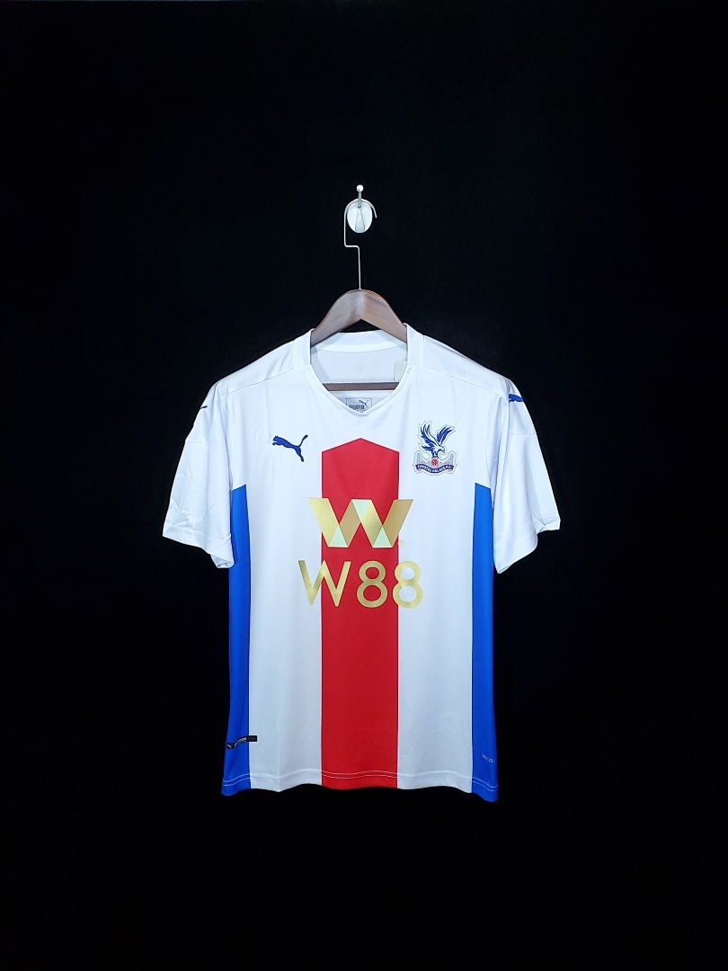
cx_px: 364
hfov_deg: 53.1
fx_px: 729
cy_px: 486
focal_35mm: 26
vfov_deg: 67.3
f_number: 2.4
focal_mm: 4.3
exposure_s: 1/20
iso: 250
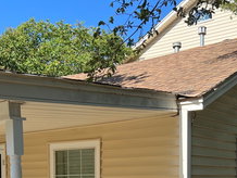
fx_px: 418
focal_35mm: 61
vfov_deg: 22.8
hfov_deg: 31.5
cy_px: 190
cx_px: 148
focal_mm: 5.7
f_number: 1.5
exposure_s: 1/1669
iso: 50
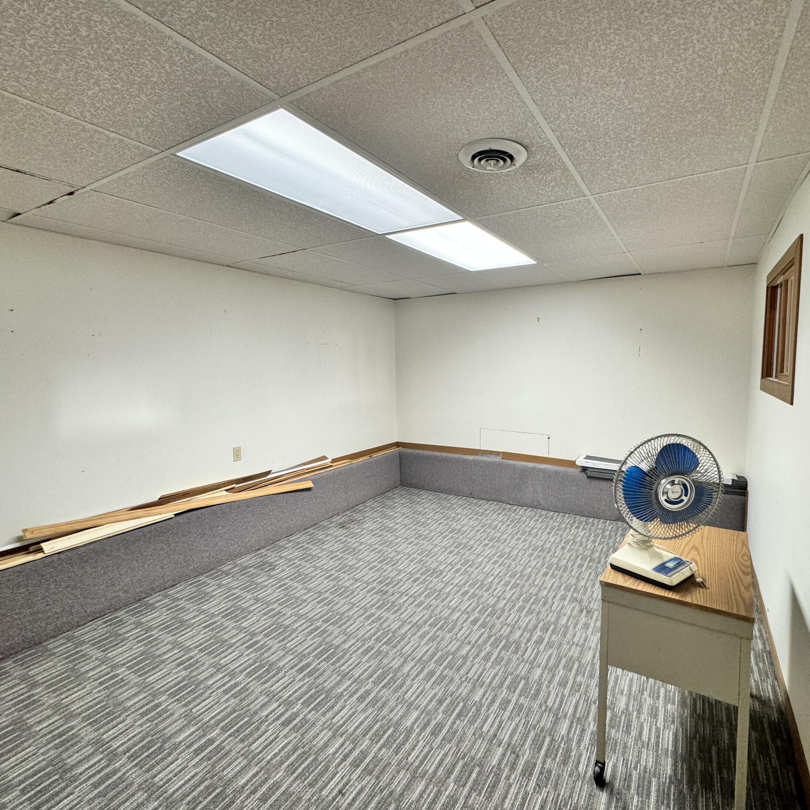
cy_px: 404
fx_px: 450
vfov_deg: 84.0
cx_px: 446
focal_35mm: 17
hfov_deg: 83.7
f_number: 2.2
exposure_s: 1/60
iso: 200
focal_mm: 2.22
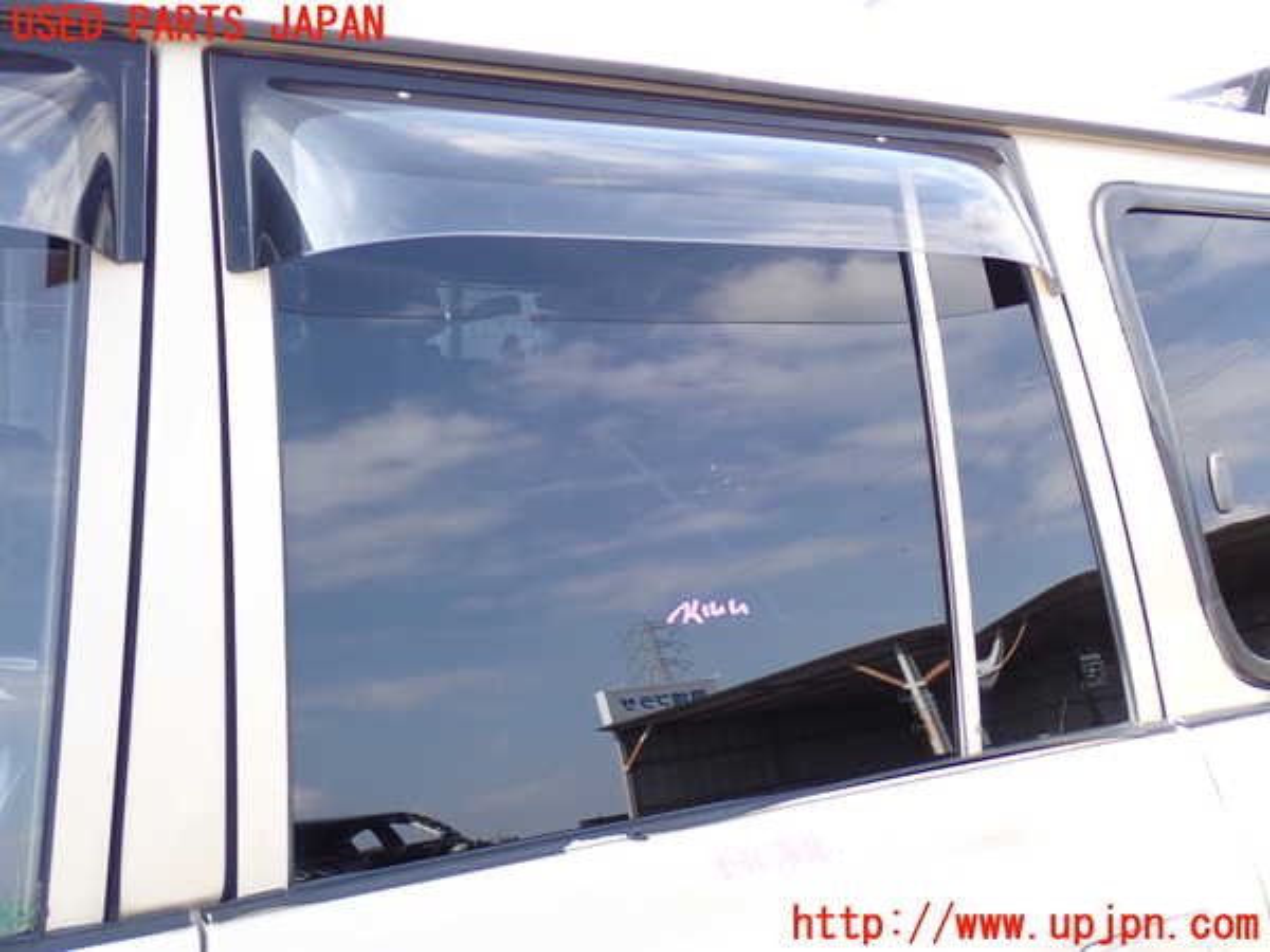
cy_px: 476
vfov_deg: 30.9
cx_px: 635
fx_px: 1724
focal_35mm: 47
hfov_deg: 40.4
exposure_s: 1/160
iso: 100
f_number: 3.1
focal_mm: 8.4
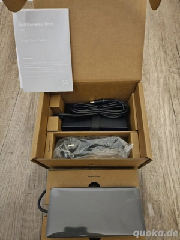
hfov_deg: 58.9
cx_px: 90
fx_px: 159
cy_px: 120
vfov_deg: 73.9
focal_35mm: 23
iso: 500
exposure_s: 1/16.7
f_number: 1.8
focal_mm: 5.4
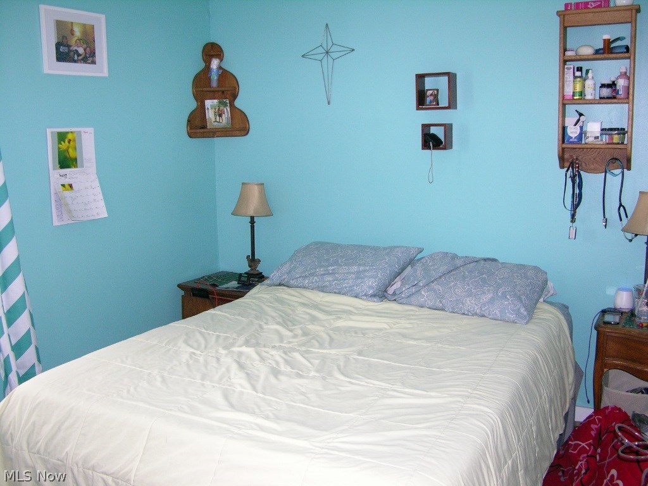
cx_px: 324
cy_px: 243
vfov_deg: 40.7
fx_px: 655
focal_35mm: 35
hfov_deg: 52.6
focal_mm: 8.9
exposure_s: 1/60.1
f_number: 2.8
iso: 200
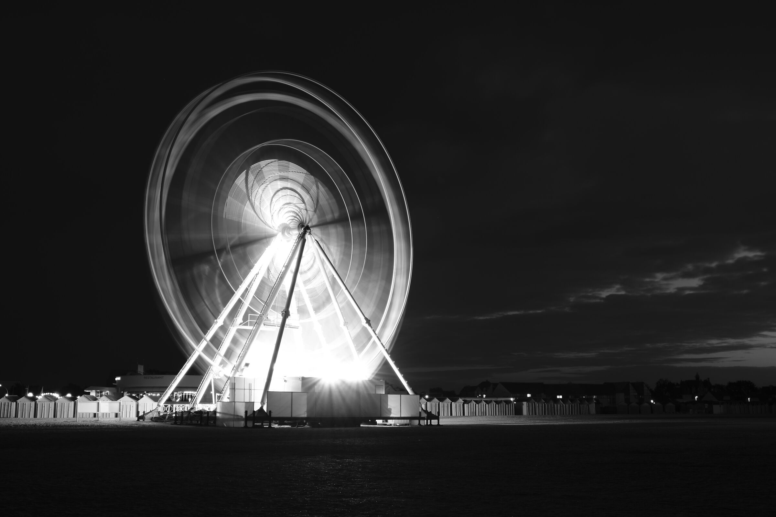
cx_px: 388
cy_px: 258
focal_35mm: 40
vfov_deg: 33.4
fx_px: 862
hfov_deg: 48.5
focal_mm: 26.5
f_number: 11
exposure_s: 10
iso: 125
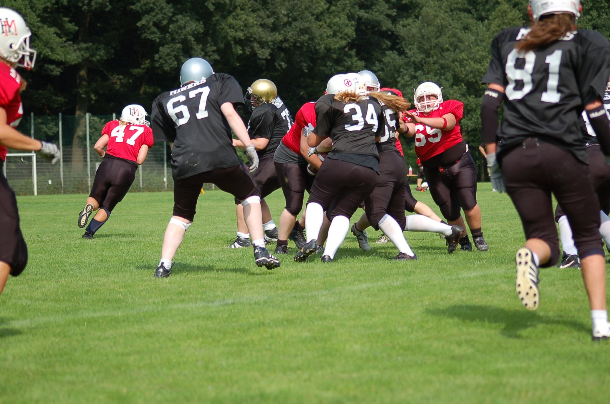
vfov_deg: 10.6
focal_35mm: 129
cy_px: 202
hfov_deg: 15.9
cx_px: 305
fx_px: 2182
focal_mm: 86
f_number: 4.5
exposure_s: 1/1000
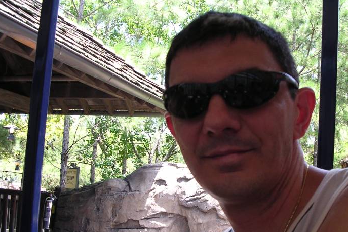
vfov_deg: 29.1
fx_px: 445
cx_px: 200
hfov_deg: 42.6
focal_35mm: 46
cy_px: 151
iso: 100
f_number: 2.8
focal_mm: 5.8
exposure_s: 1/87.4
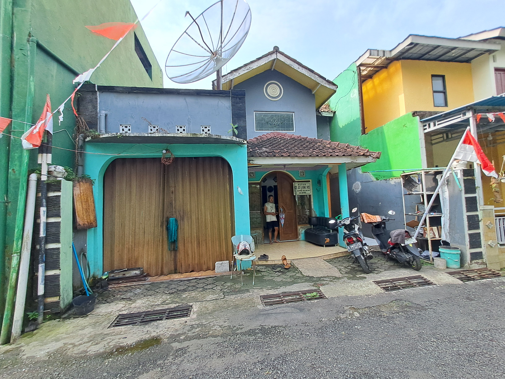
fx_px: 190
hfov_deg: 106.2
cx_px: 252
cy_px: 190
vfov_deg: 89.9
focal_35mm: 13
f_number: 2.2
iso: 40
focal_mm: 1.42
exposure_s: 1/493
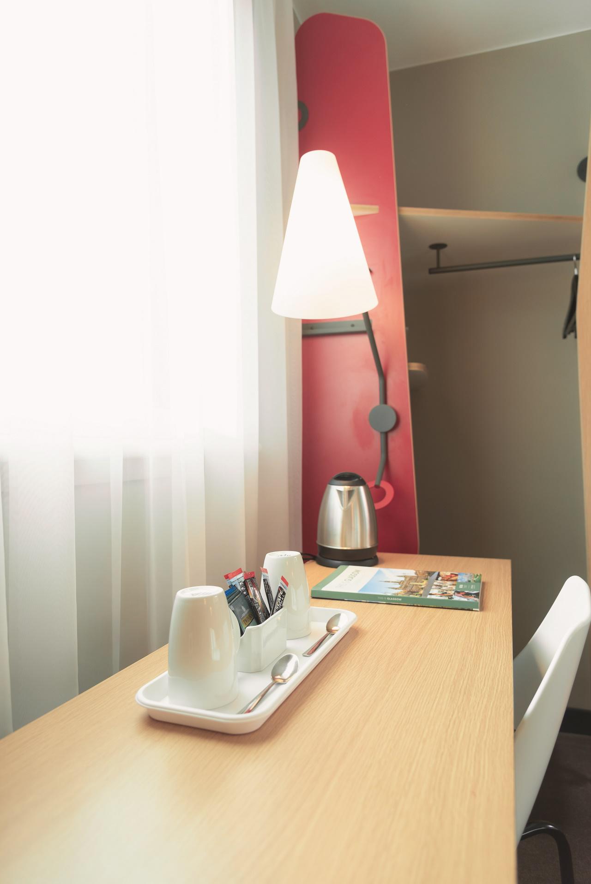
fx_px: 590
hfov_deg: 53.2
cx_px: 296
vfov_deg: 73.7
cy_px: 442
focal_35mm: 24
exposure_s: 1/125
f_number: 4
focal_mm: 24
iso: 400
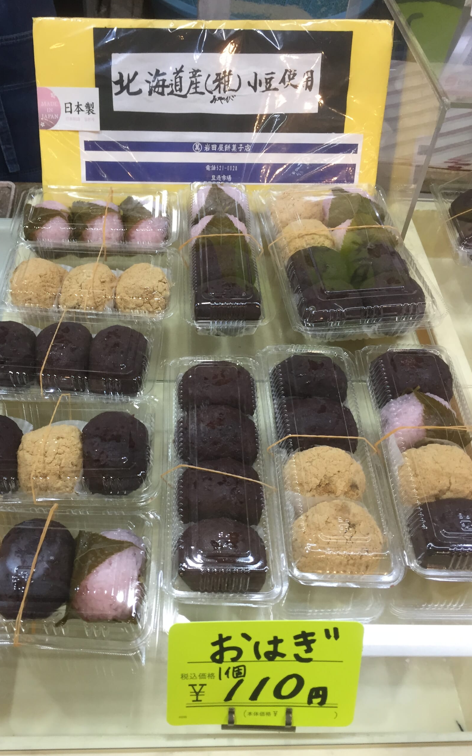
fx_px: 638
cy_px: 380
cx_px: 193
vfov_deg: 61.2
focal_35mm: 31
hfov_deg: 40.5
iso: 40
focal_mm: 4.15
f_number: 2.2
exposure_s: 1/30
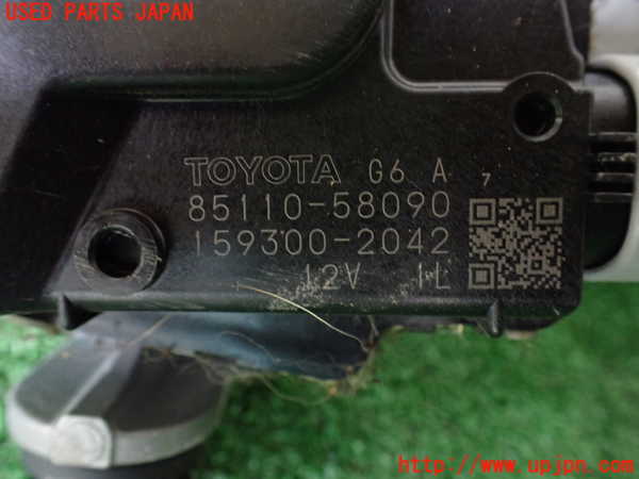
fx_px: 554
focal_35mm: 30
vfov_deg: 46.8
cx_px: 320
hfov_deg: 60.0
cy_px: 240
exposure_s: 1/60
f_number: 2.3
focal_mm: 5.4
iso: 800
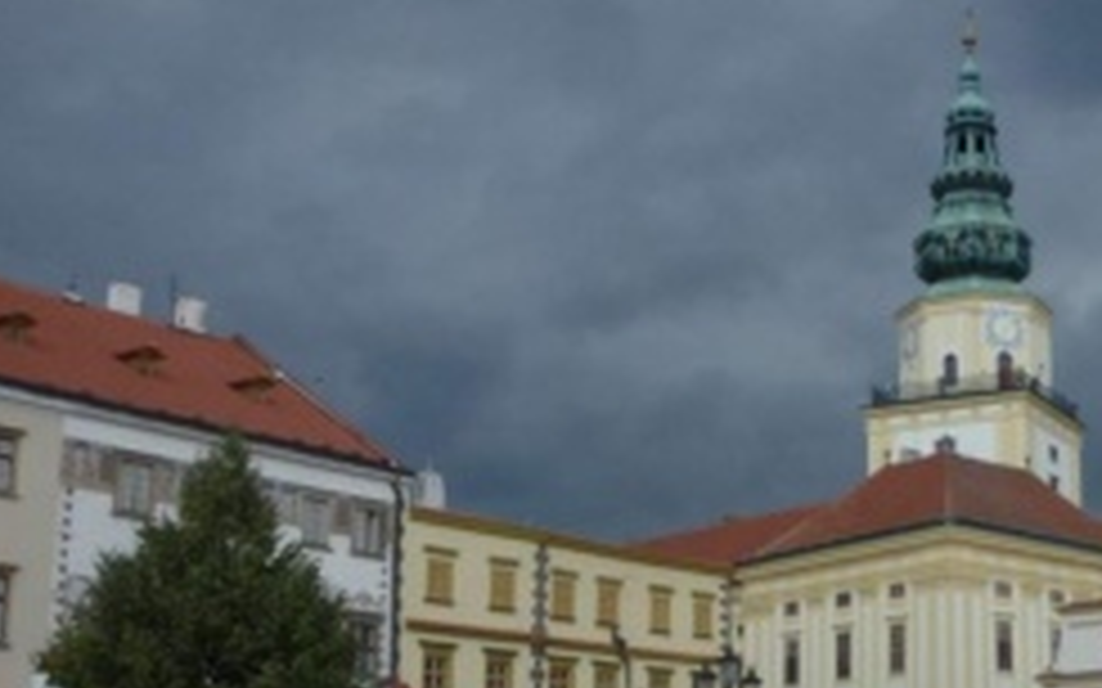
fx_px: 1561
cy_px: 524
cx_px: 954
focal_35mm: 52
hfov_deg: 36.8
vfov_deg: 24.6
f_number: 3.3
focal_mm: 4.3
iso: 100
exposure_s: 1/1300
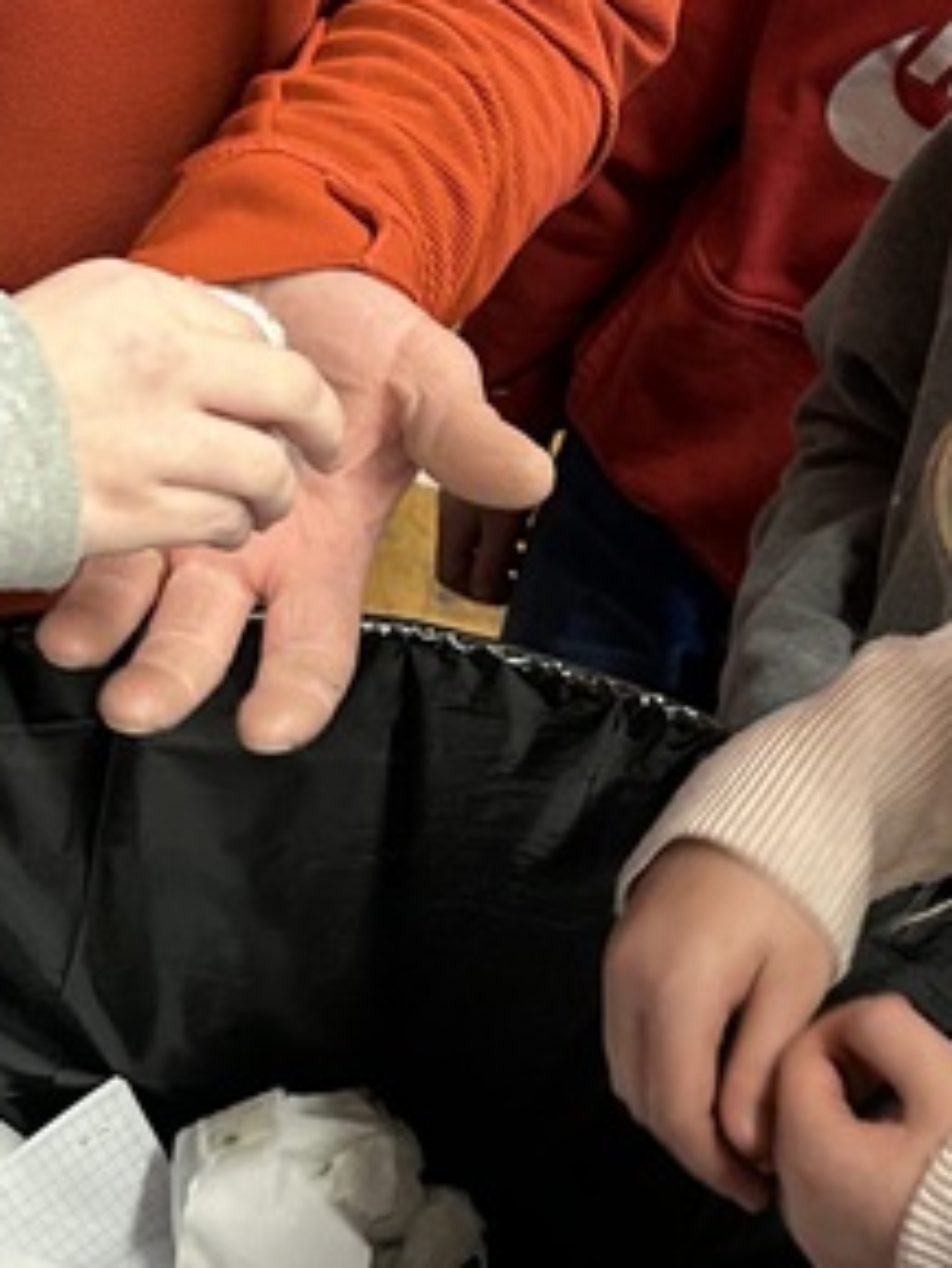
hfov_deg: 16.1
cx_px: 360
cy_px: 689
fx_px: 3371
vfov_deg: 21.3
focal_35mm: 92
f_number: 1.5
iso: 200
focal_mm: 5.7
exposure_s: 1/60
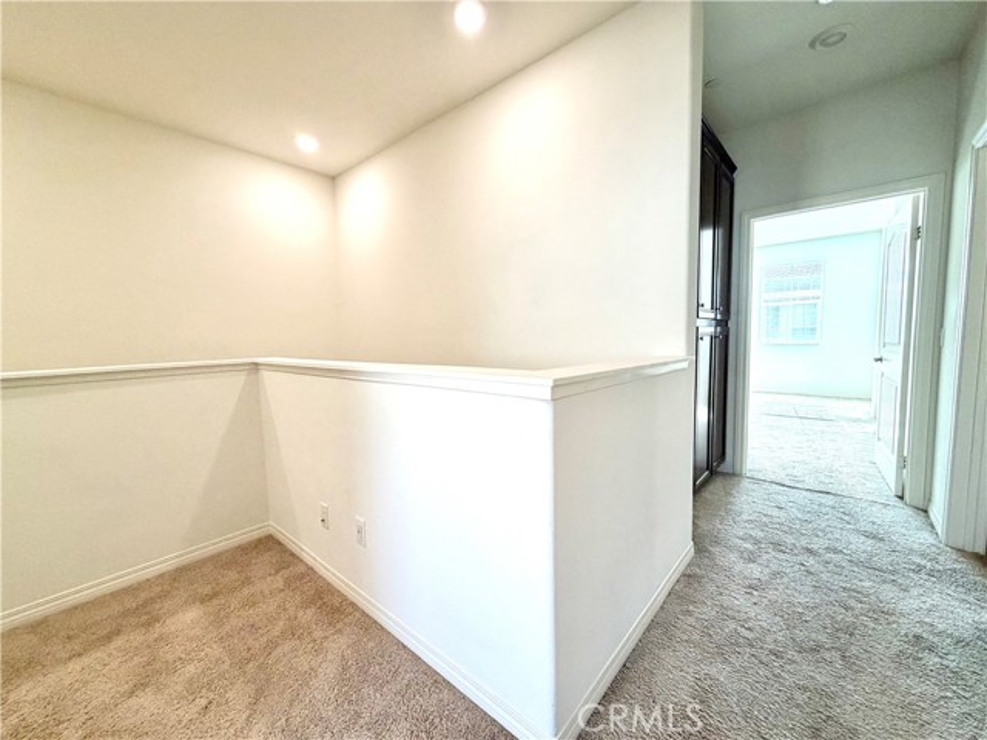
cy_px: 370
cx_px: 494
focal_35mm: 14
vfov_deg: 85.7
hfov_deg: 102.1
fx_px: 399
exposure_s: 1/120
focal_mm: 2.22
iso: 200
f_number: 2.2
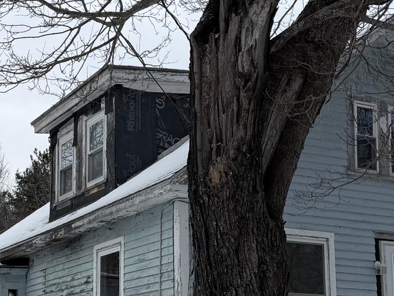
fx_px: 854
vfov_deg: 19.3
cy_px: 268
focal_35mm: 75
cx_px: 126
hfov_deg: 25.8
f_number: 1.78
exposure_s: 1/2299
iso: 80
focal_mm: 6.76
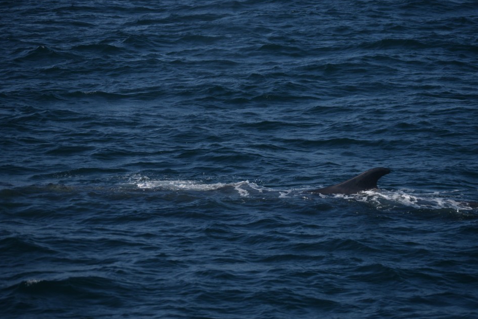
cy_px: 170
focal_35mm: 193
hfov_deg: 10.7
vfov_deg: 7.1
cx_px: 257
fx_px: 2563
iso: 200
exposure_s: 1/4000
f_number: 4.8
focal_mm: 112
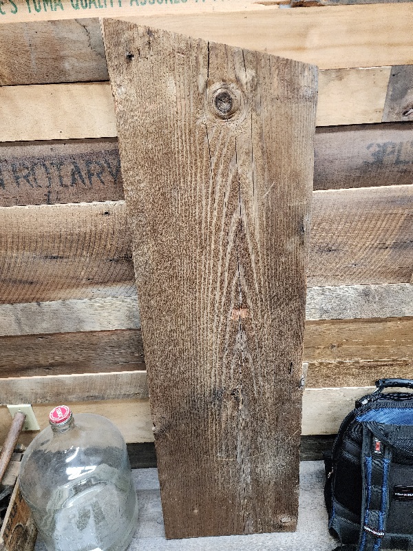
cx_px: 206
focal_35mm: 23
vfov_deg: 73.9
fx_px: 366
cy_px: 276
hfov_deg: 58.9
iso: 800
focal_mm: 6.4
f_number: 1.8
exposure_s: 1/120
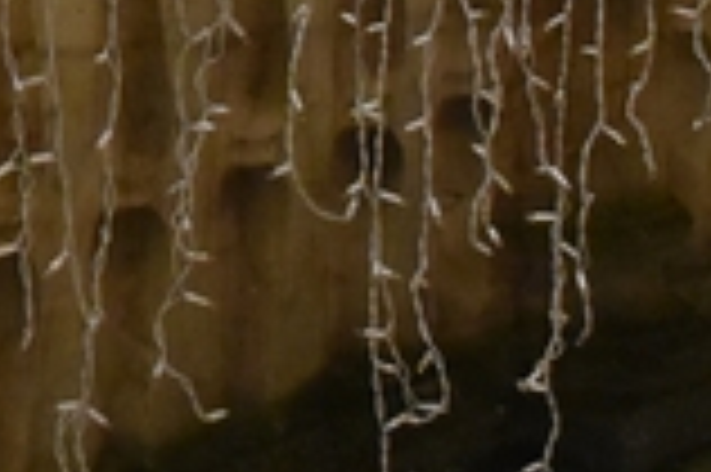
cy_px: -364
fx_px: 4044
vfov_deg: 6.5
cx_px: -477
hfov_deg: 9.6
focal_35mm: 205
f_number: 3.8
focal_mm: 24
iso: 3600
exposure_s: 1/60
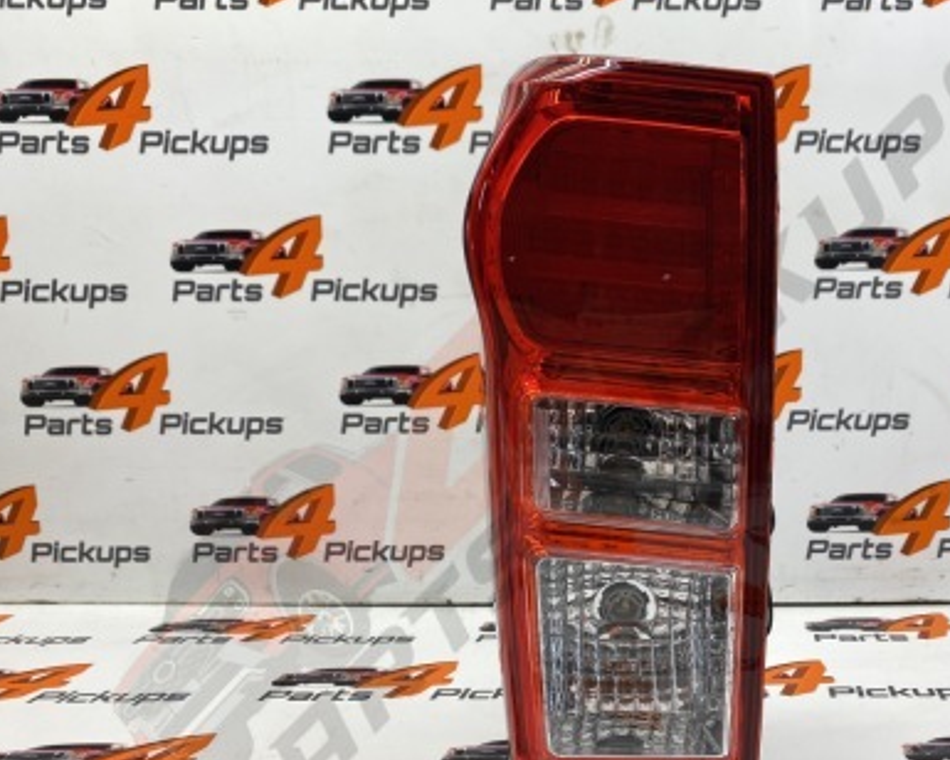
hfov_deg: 53.9
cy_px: 436
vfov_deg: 44.4
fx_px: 928
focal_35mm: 33
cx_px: 568
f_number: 1.8
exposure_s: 1/109
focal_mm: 4.25
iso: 32
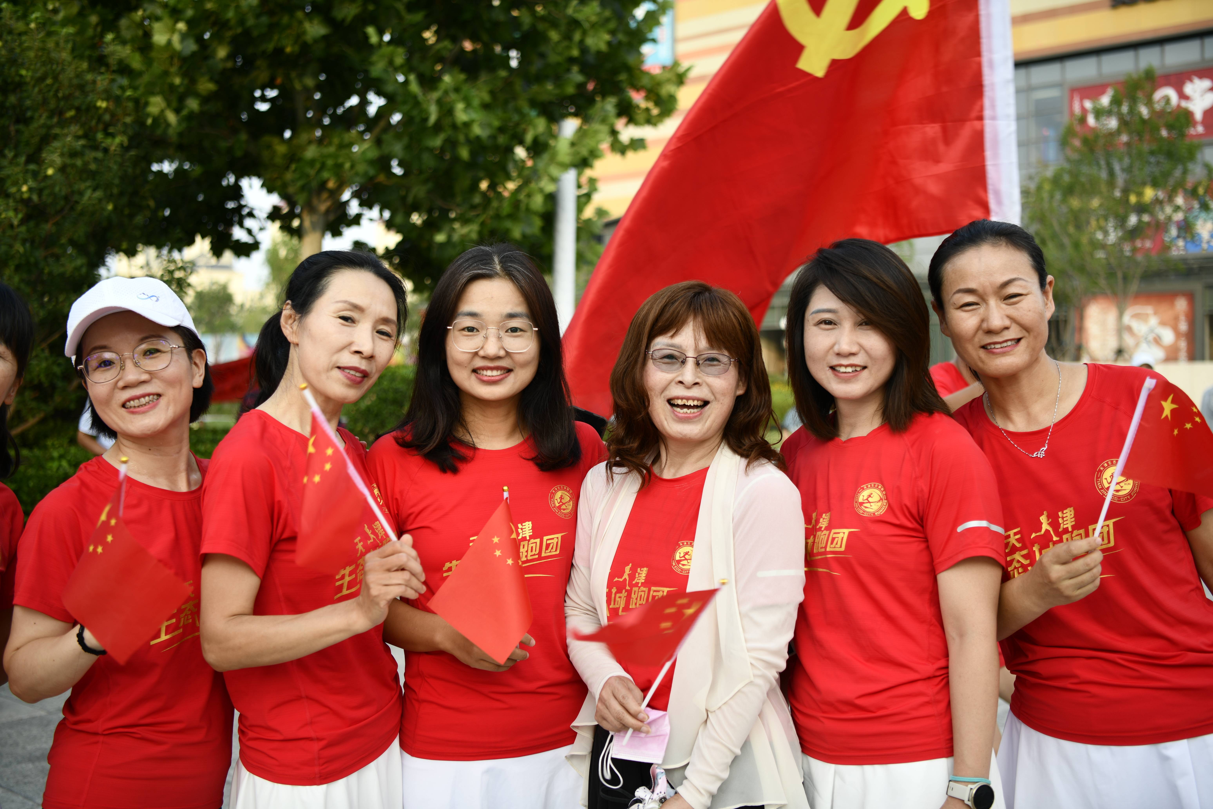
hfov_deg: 48.5
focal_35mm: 40
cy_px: 404
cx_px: 606
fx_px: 1348
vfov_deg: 33.4
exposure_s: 1/200
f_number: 2.8
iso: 64
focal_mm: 40
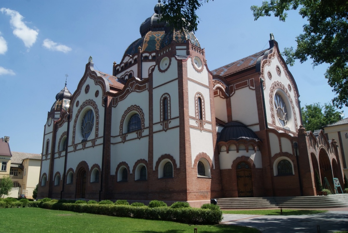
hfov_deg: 67.3
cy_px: 116
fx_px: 261
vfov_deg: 48.1
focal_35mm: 27
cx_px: 174
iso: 100
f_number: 10
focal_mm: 18
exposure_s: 1/160
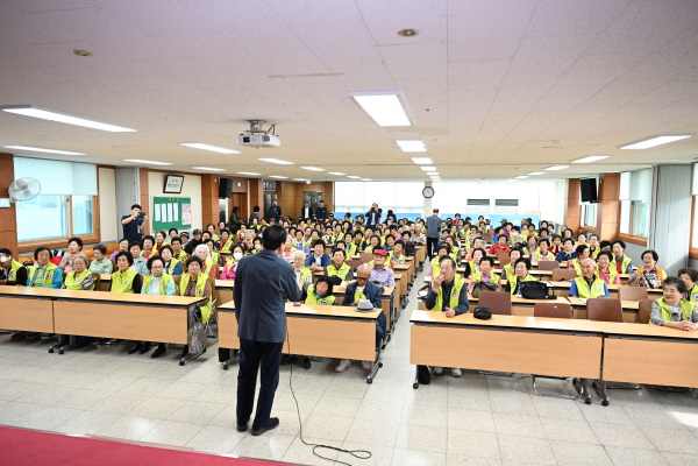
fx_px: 465
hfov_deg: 73.7
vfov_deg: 53.1
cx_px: 349
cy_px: 233
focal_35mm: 24
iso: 1000
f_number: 4
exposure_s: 1/80
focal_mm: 24
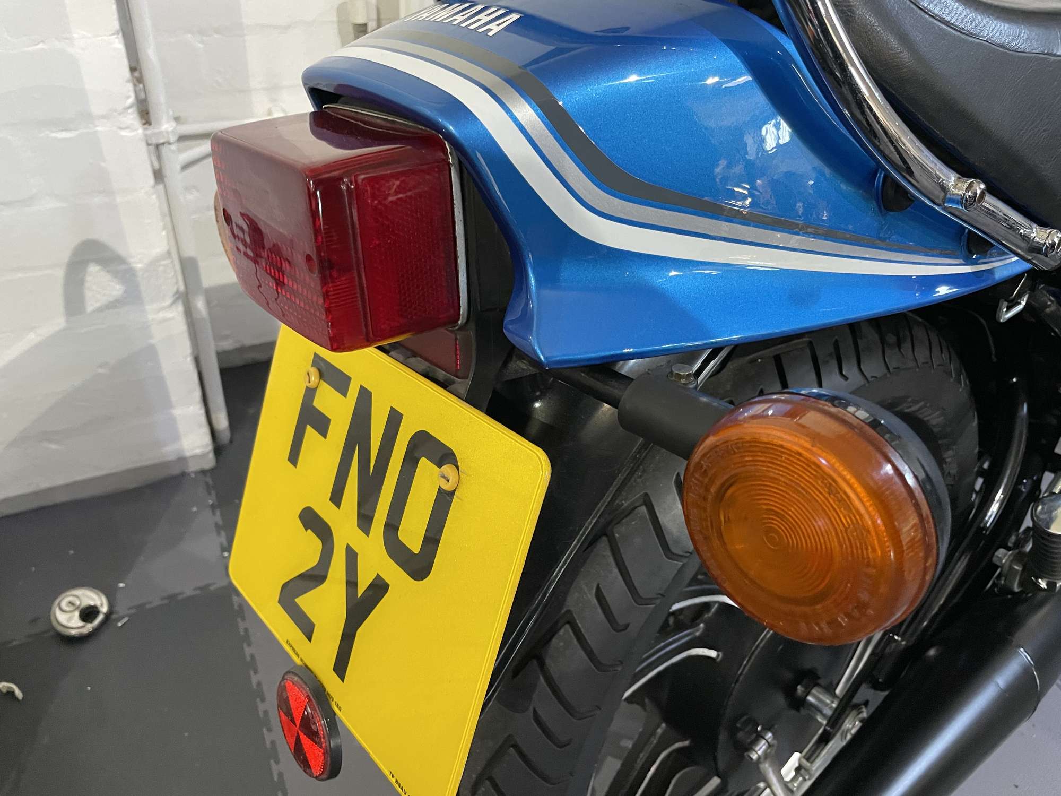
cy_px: 398
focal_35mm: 26
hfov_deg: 67.3
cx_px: 530
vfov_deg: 53.1
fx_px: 797
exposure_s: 1/50
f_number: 1.6
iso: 500
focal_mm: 4.2
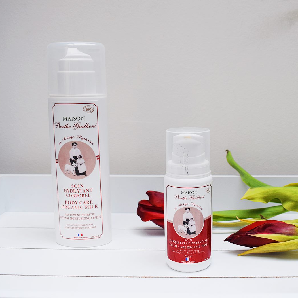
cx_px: 192
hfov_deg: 37.5
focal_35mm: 45
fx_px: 435
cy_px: 150
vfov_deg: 37.8
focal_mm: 23
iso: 400
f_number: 5.6
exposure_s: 1/125
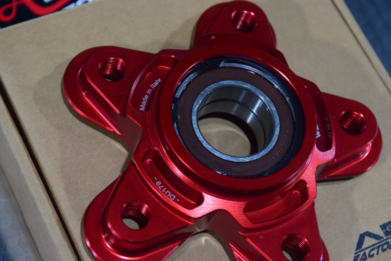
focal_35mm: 105
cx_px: 196
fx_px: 1141
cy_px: 130
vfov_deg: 13.1
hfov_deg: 19.4
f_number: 5.6
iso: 2000
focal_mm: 70
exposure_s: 1/25
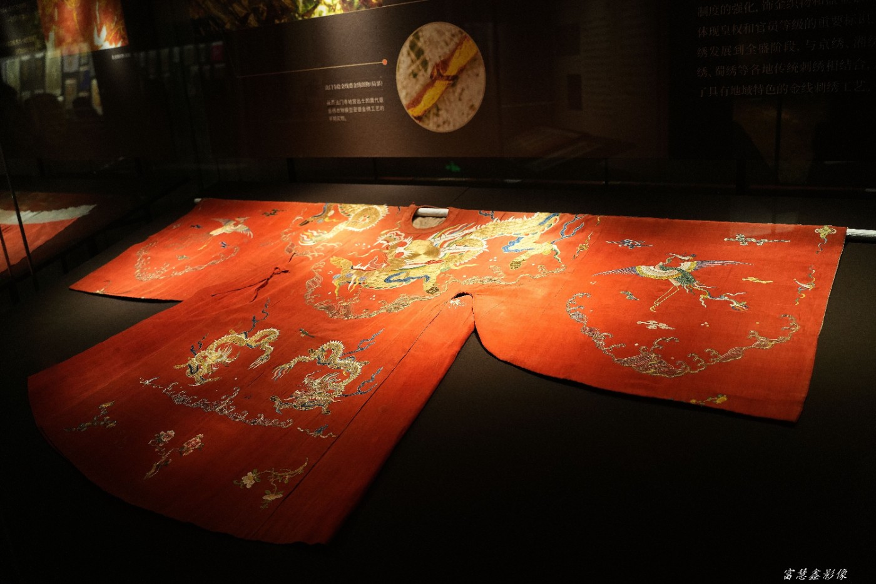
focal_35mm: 29
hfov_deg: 63.7
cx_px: 438
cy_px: 292
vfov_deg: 45.0
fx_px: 706
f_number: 3.2
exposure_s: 1/160
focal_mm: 29
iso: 3200
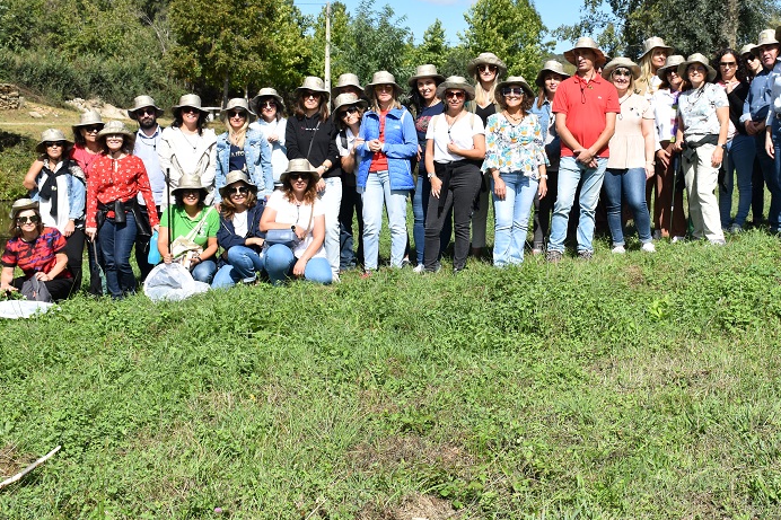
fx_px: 1128
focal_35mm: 52
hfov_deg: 37.8
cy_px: 190
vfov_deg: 25.9
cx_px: 512
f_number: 10
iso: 200
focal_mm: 24
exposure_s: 1/400
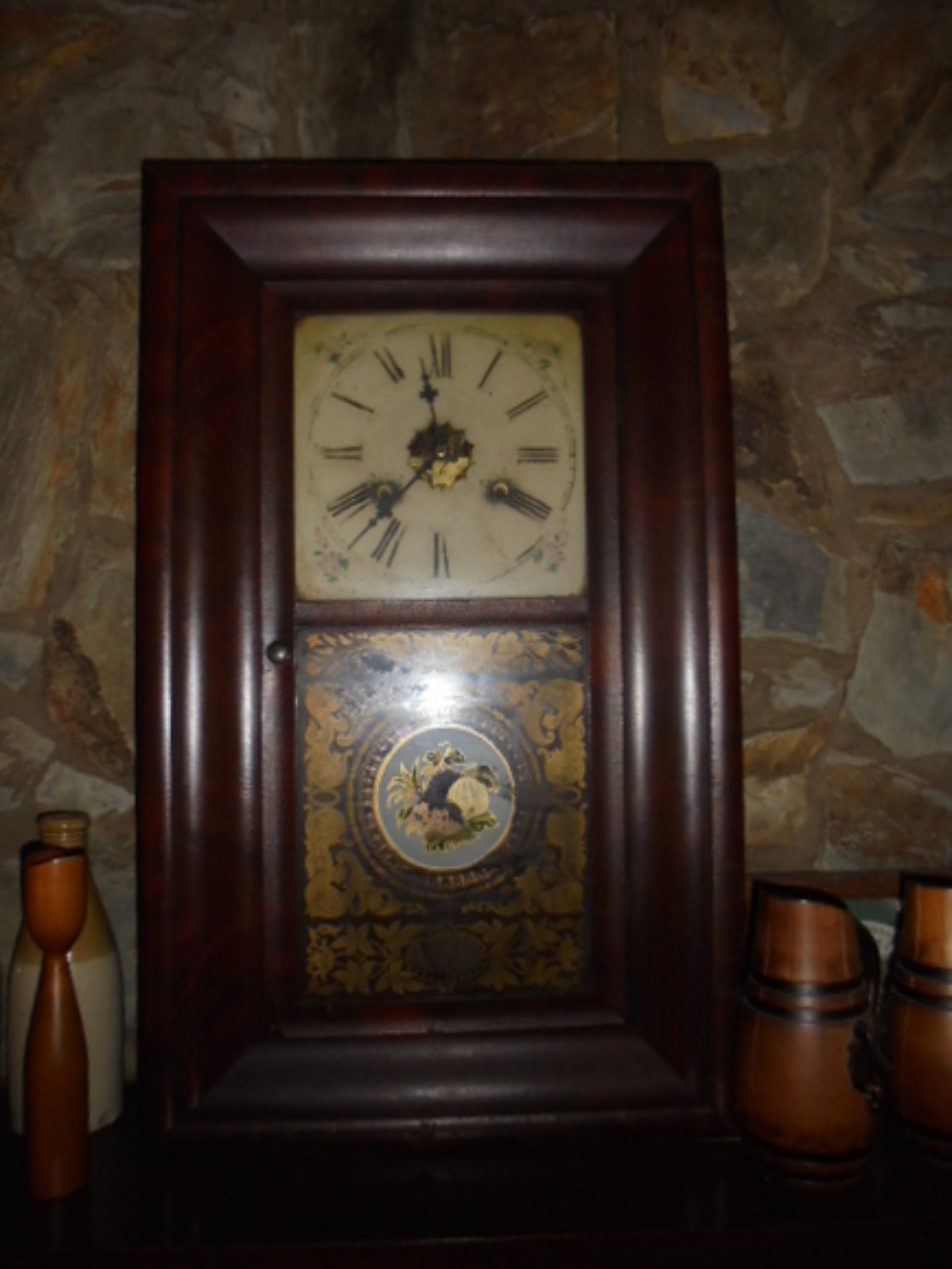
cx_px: 476
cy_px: 634
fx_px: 953
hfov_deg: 53.1
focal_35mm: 26
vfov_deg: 67.3
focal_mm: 4.6
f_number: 3.5
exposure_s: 1/30
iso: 200
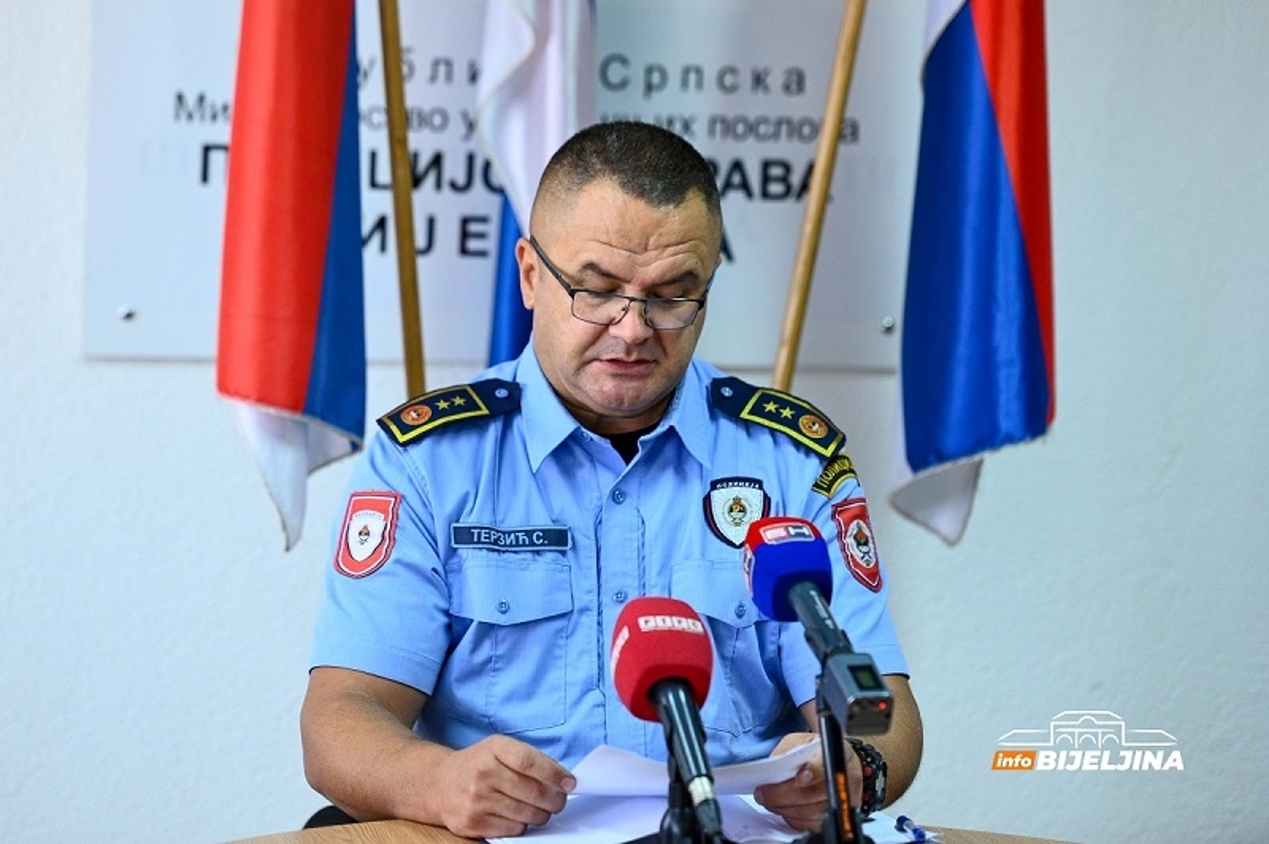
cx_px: 634
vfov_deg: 9.4
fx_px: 5107
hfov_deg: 14.2
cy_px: 422
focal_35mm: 145
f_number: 2.8
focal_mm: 145
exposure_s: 1/200
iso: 1250
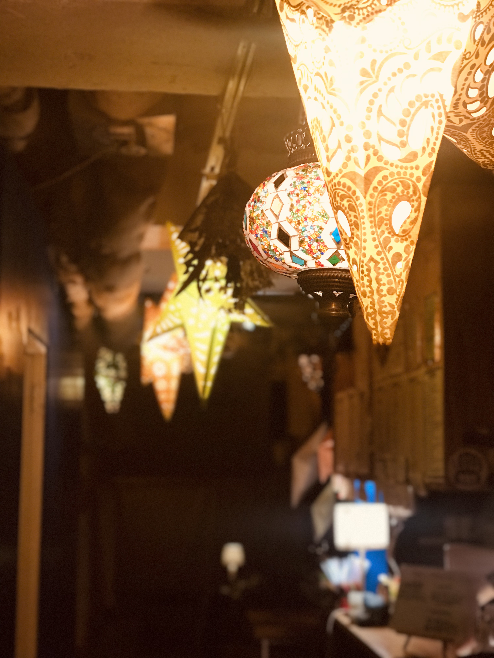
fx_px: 1085
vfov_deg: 33.8
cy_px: 329
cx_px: 247
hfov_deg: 25.7
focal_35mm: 57
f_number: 2.8
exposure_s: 1/60
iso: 250
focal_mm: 6.6
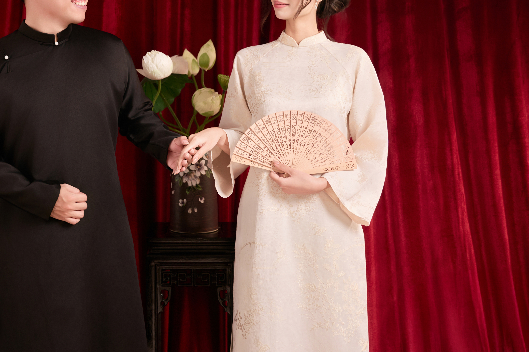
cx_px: 183
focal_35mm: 52
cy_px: 108
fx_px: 770
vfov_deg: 25.6
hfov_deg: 37.6
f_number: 3.2
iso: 320
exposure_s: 1/100
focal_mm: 37.3
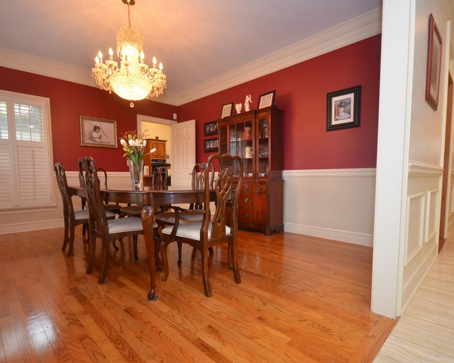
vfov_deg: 73.8
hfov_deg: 86.4
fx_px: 242
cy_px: 187
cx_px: 230
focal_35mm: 18
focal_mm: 10
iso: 800
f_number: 4
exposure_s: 1/60
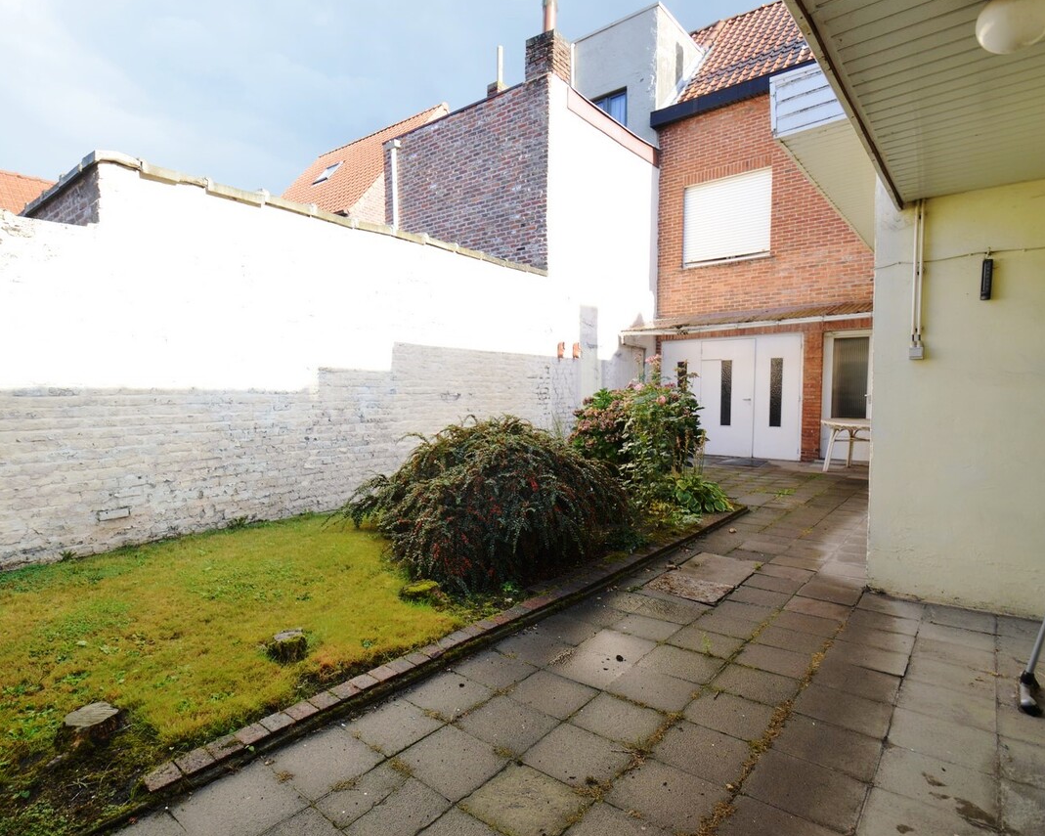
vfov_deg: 69.2
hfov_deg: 81.3
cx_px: 473
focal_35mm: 20
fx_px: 606
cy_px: 419
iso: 125
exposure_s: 1/125
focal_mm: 11
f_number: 5.6
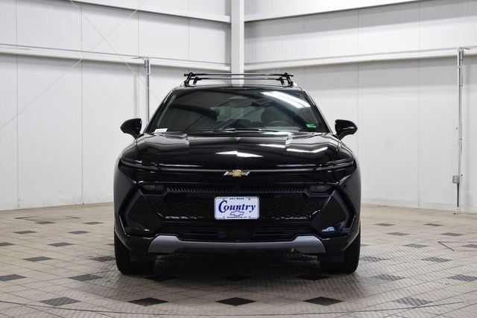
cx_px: 238
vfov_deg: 22.6
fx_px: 795
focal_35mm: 60
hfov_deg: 33.4
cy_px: 159
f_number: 6.3
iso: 1600
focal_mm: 40
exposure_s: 1/60
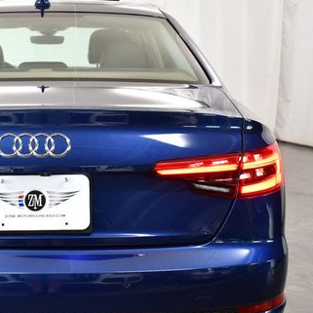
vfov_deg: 28.1
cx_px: 43
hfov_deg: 27.3
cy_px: 170
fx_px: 624
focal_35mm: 61
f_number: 3.5
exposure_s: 1/125
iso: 1250
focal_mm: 18
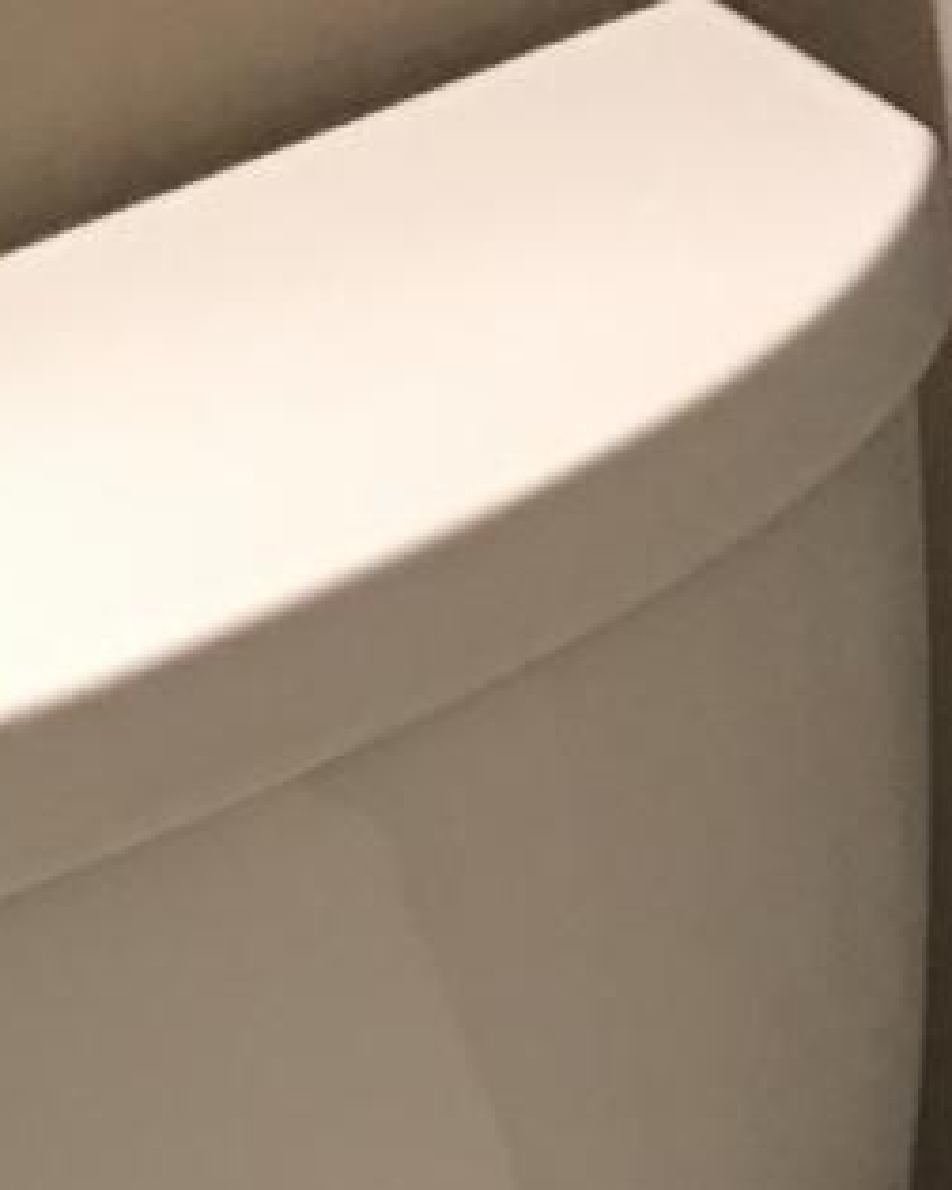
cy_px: -574
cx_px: 1938
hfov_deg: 8.2
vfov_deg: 10.4
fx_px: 6339
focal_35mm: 180
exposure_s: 1/10
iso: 100
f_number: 2.2
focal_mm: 4.15
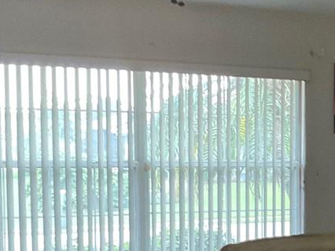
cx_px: 434
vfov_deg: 13.4
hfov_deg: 17.0
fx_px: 1054
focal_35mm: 109
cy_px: 253
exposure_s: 1/60
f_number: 1.8
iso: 200
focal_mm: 3
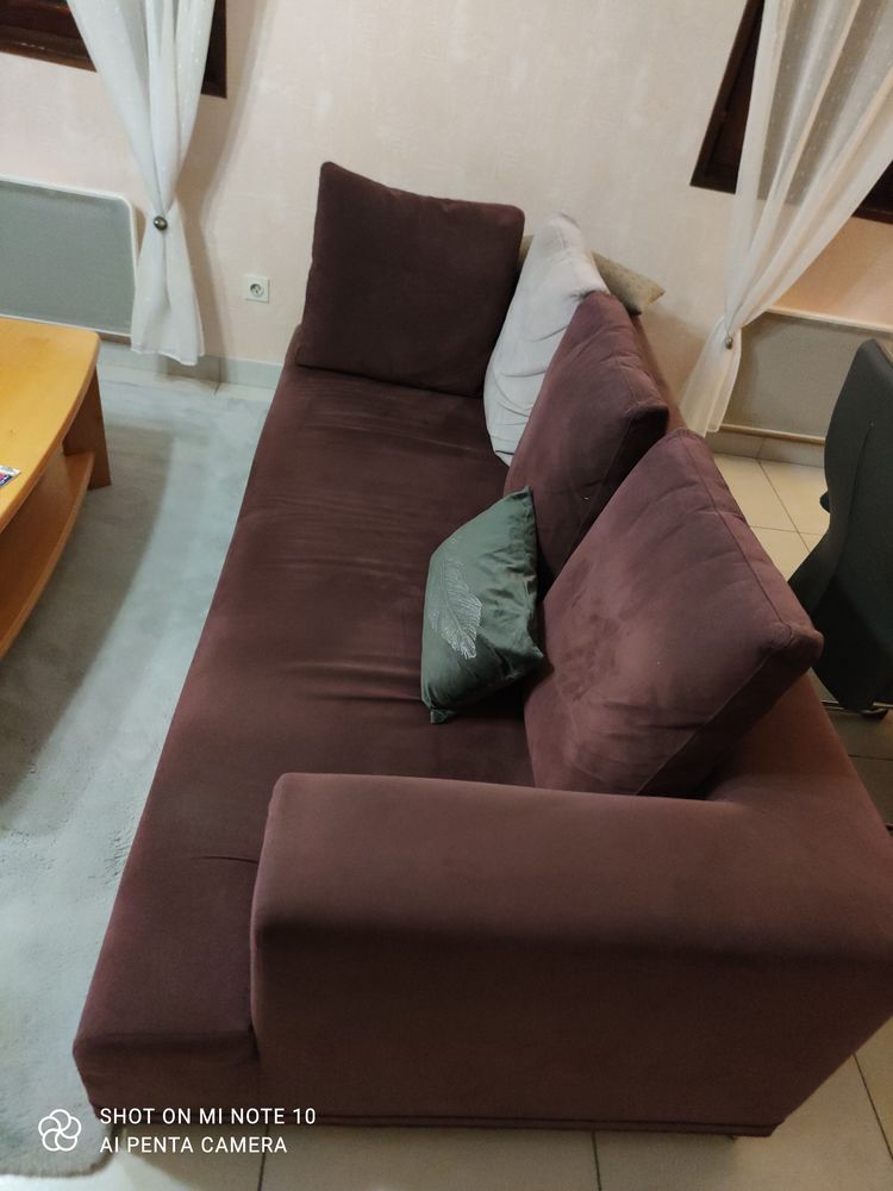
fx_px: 826
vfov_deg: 71.6
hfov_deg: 56.8
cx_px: 446
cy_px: 596
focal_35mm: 24
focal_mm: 6.72
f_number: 1.69
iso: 3001
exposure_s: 1/100
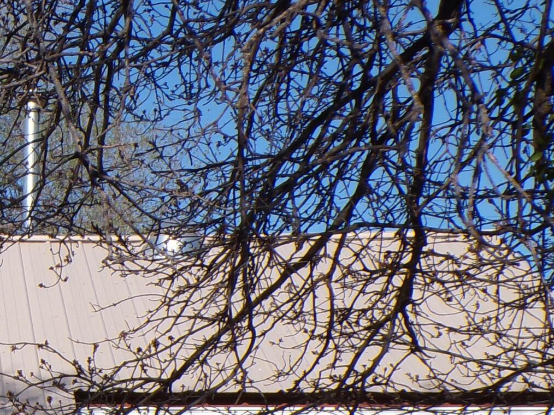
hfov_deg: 13.2
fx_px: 2320
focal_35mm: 145
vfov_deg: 10.1
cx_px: -142
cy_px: 502
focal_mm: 8.7
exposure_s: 1/600
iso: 100
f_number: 5.3
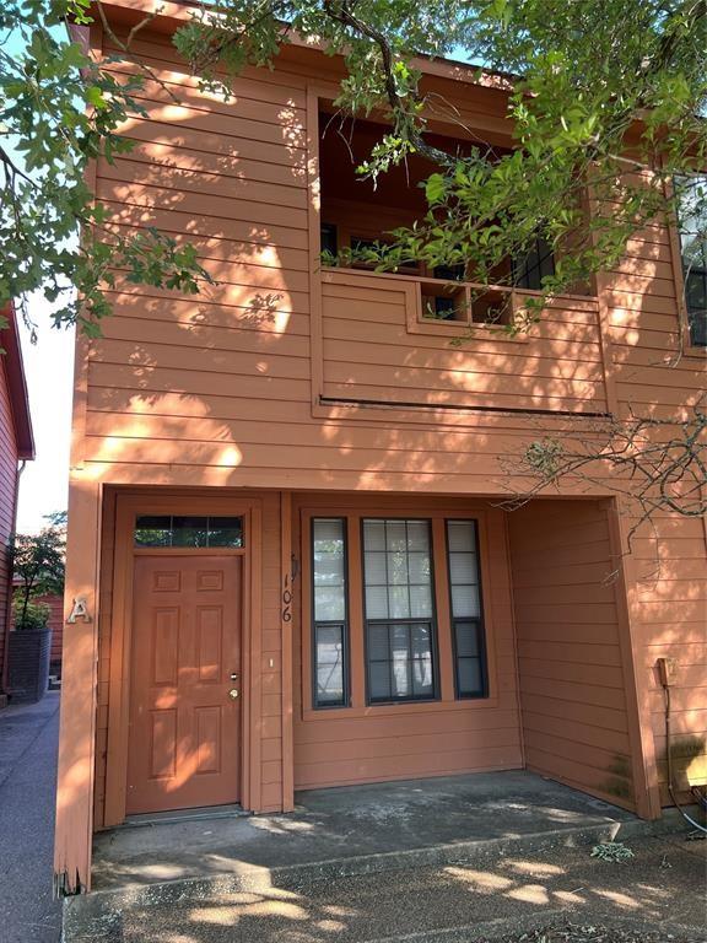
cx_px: 354
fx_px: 708
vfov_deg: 67.3
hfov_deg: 53.1
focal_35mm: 26
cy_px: 472
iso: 64
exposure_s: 1/121
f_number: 1.5
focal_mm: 5.7
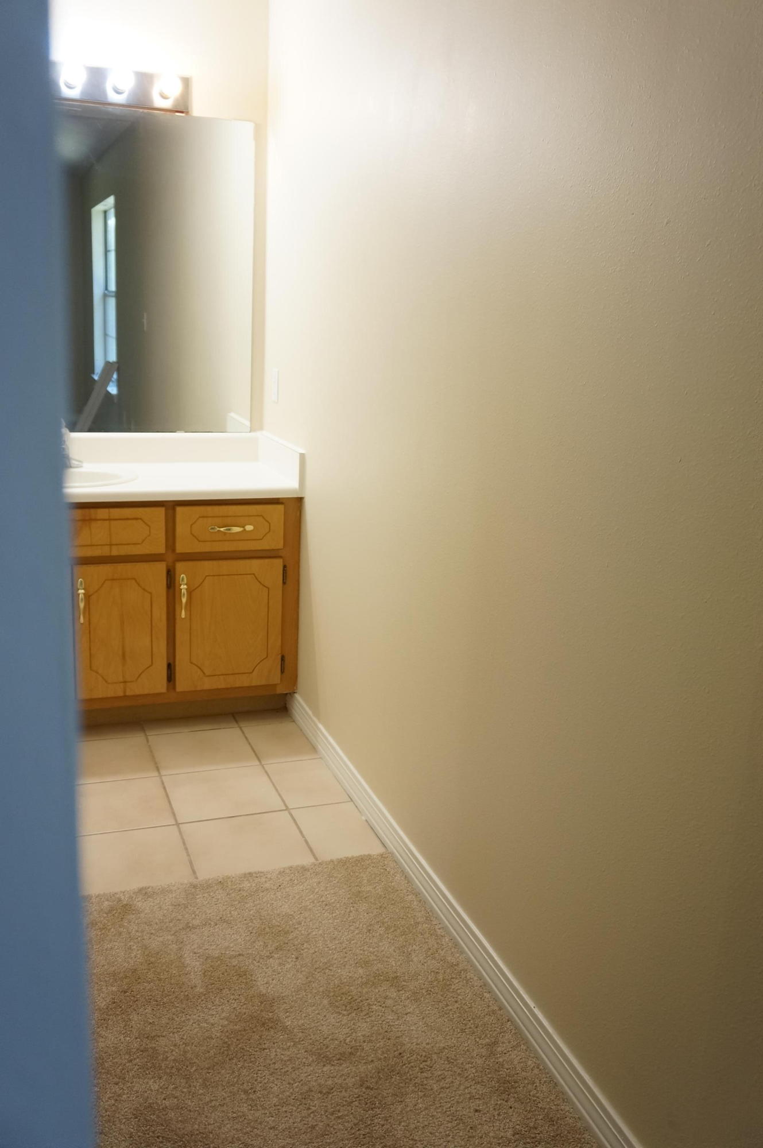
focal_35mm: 31
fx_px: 988
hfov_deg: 42.2
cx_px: 382
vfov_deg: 60.3
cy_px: 574
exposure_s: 1/250
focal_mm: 21
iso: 1250
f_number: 4
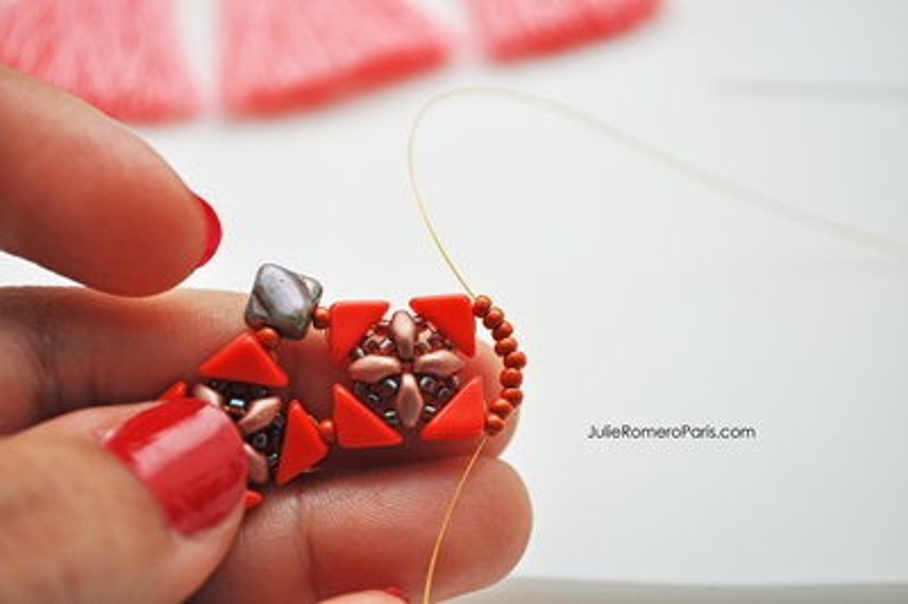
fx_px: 1588
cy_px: 302
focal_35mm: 63
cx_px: 454
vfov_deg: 21.5
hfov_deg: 31.9
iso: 400
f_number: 5.3
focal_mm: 42
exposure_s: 1/100
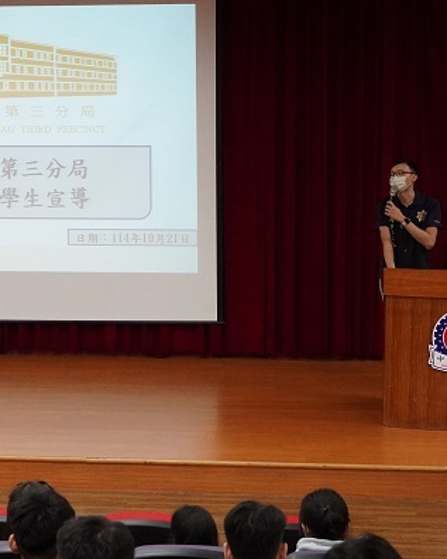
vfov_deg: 18.3
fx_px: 1733
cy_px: 224
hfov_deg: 14.6
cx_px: 103
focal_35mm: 105
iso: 5000
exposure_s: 1/160
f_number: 5
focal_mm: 41
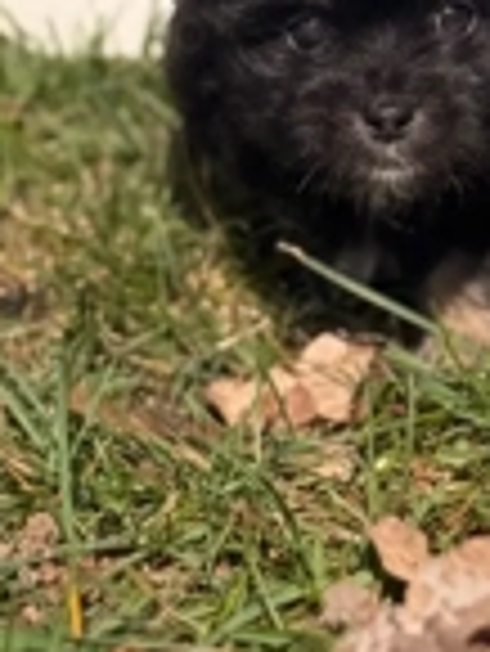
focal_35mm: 132
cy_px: 54
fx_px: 2488
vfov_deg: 14.8
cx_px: 324
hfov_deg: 11.2
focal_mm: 6.76
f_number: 1.78
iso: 64
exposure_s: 1/9901
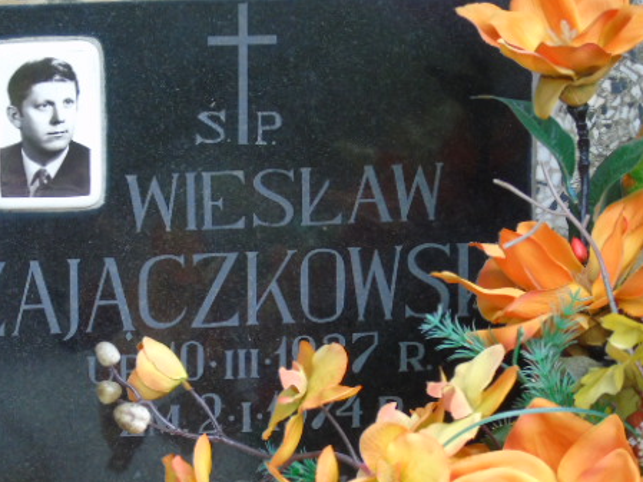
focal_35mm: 231
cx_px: 215
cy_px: 296
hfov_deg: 8.6
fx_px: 4292
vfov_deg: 6.4
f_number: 4.9
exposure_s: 1/80
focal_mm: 29
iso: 400
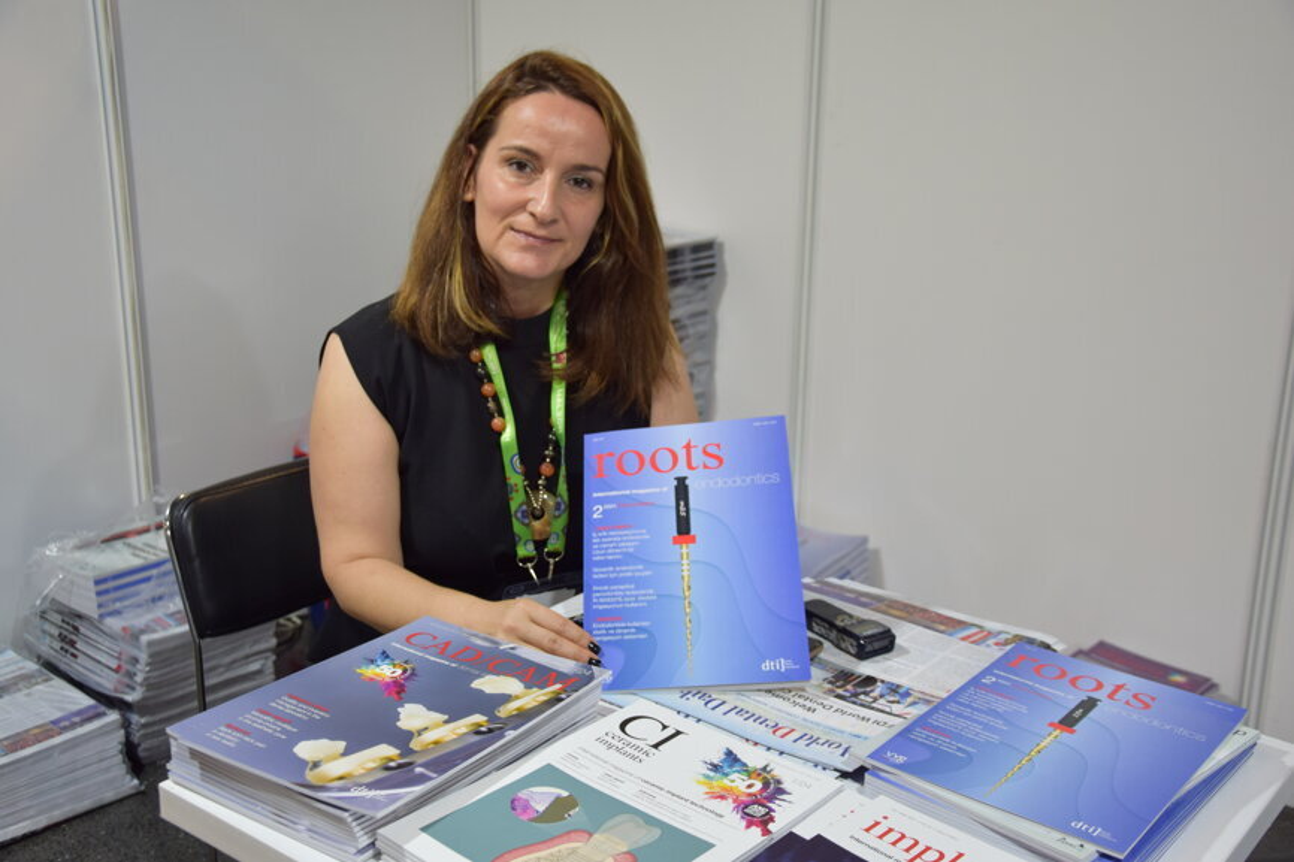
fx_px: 1509
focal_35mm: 42
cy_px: 431
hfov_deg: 46.4
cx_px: 647
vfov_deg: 31.9
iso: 400
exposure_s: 1/100
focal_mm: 28
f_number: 5
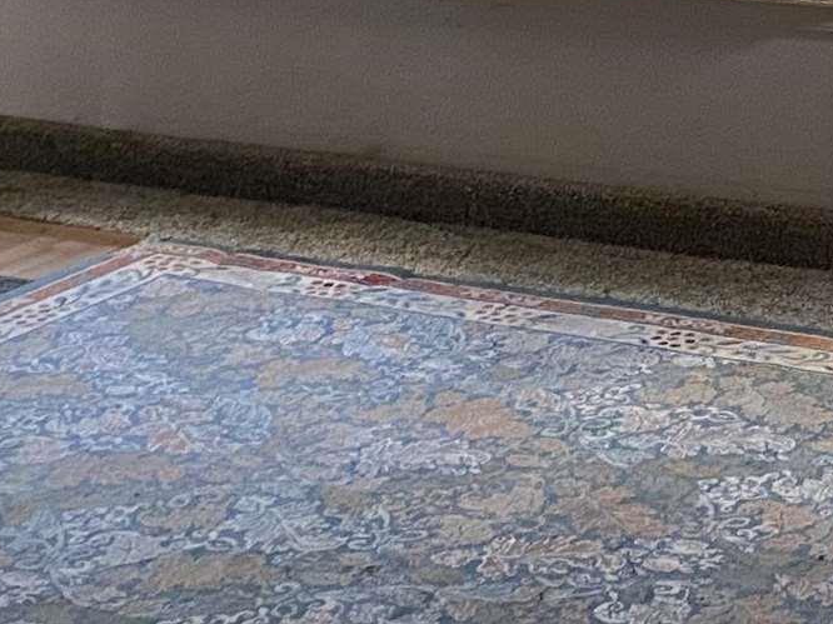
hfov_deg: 15.7
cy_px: -355
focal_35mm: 120
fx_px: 2887
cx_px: 1061
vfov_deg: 11.7
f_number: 1.8
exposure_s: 1/60
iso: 320
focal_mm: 4.25
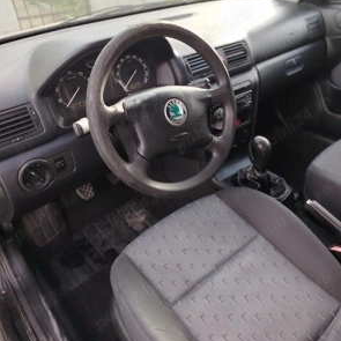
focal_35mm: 18
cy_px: 143
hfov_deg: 80.7
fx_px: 201
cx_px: 172
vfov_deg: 80.1
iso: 64
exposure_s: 1/100
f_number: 1.7
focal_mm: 5.31
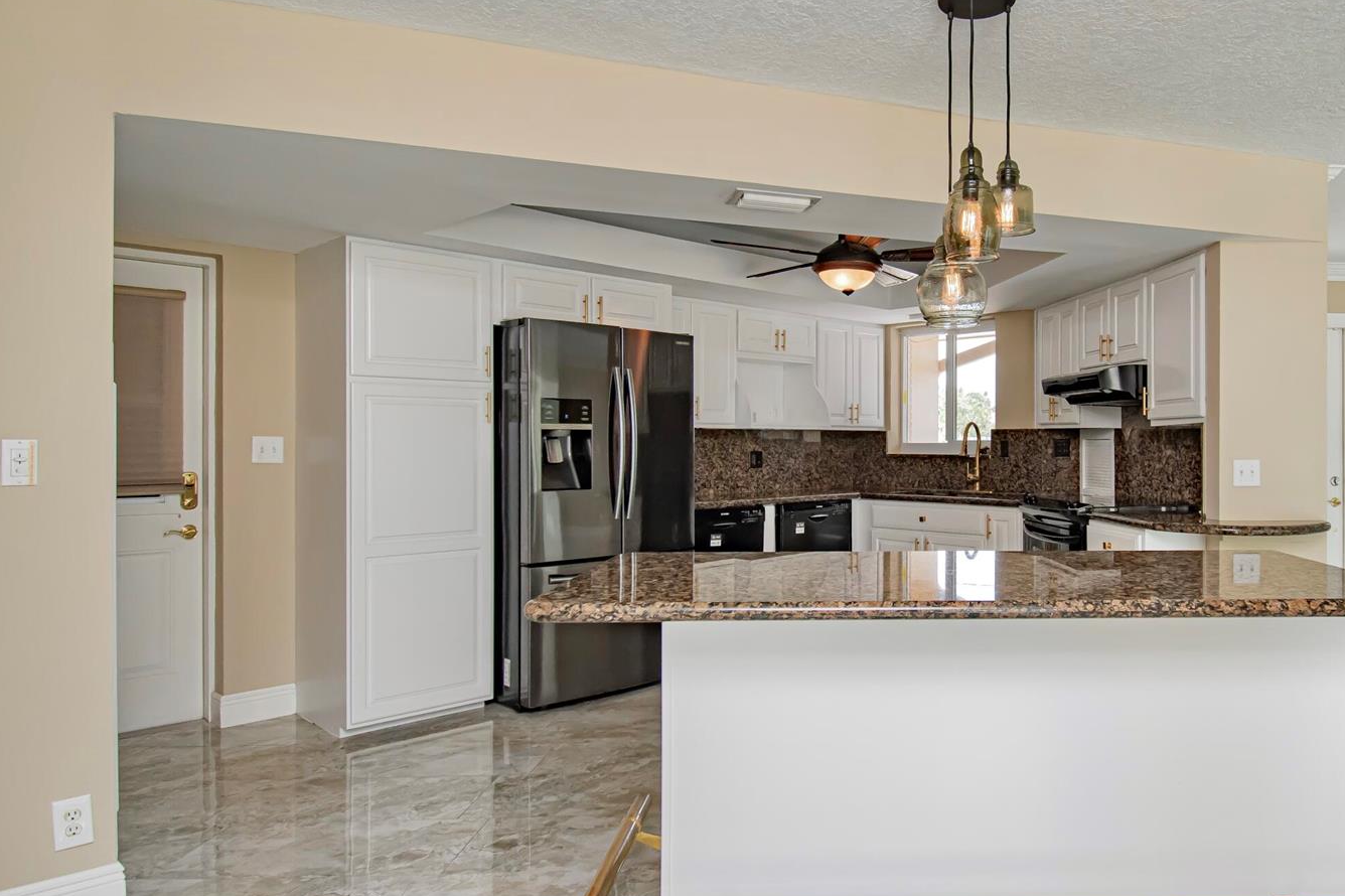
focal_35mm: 23
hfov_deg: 74.1
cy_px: 435
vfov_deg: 55.1
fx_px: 859
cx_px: 880
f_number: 5.6
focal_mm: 10
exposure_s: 1/125
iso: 720
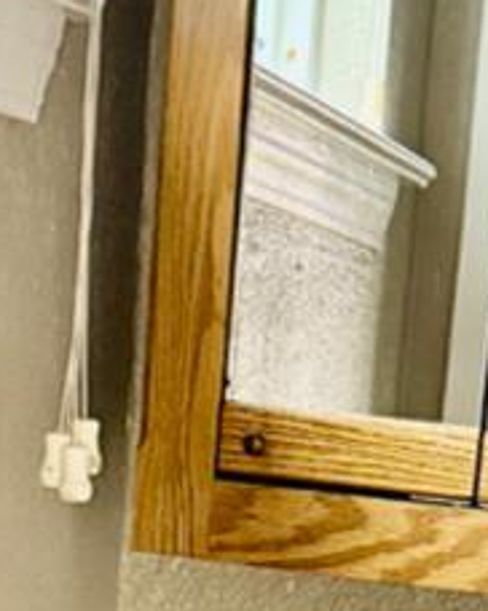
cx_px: 465
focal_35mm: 154
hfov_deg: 10.0
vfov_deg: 11.7
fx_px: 2784
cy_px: 1038
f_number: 1.78
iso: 800
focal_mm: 6.76
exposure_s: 1/60
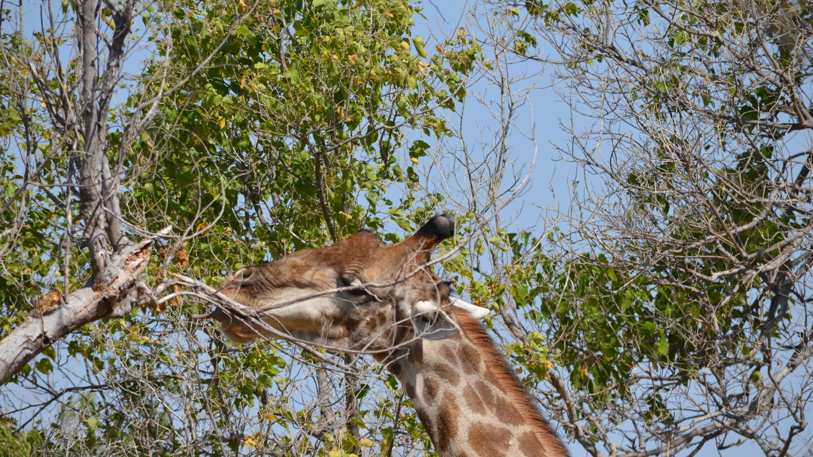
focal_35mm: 425
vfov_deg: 2.9
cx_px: 407
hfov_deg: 5.1
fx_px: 9161
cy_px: 264
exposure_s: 1/800
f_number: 7.1
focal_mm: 270
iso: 200
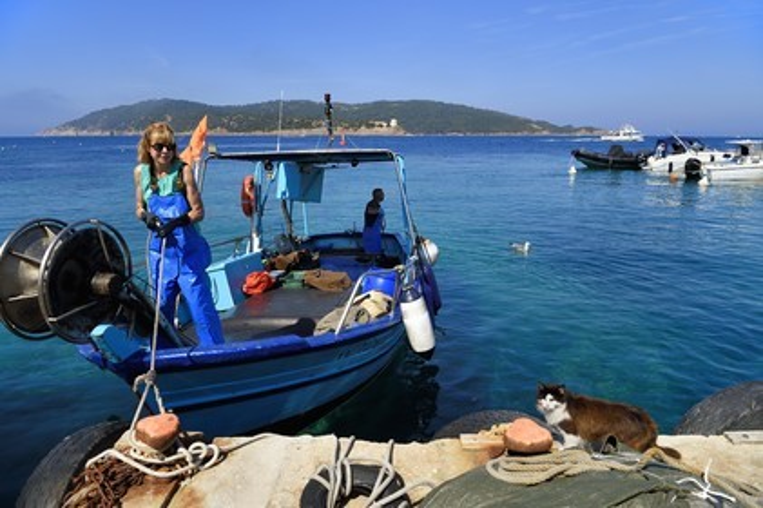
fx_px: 508
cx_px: 382
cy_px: 254
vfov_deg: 53.1
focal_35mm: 24
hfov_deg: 73.8
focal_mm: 24
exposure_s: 1/640
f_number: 9
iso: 200
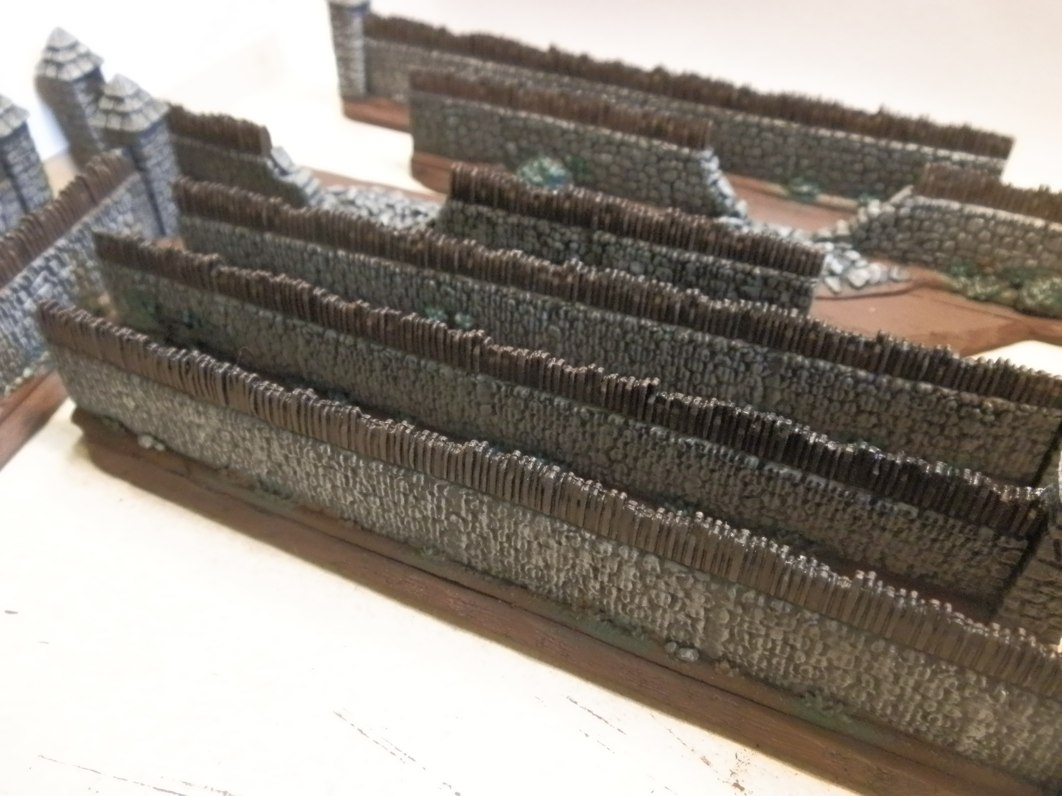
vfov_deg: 49.7
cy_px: 398
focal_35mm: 28
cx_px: 531
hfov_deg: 63.4
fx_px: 859
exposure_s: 1/40
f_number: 3.1
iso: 400
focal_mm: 5
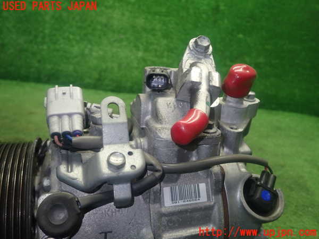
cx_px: 160
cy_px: 120
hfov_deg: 60.0
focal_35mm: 30
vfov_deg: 46.8
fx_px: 276
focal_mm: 5.4
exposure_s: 1/50
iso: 200
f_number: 2.3
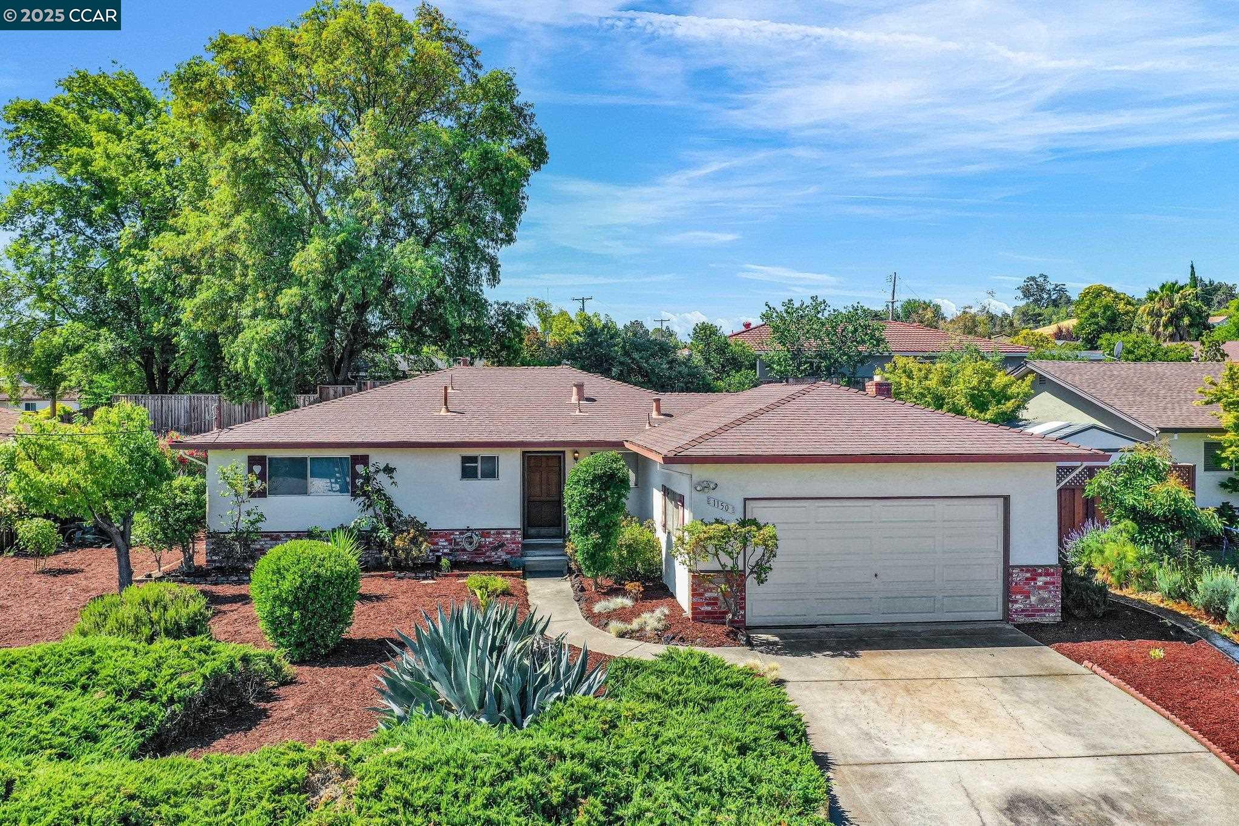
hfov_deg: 65.5
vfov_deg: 46.4
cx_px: 620
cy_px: 413
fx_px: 964
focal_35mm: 28
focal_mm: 10.26
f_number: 5.6
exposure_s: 1/320
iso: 100
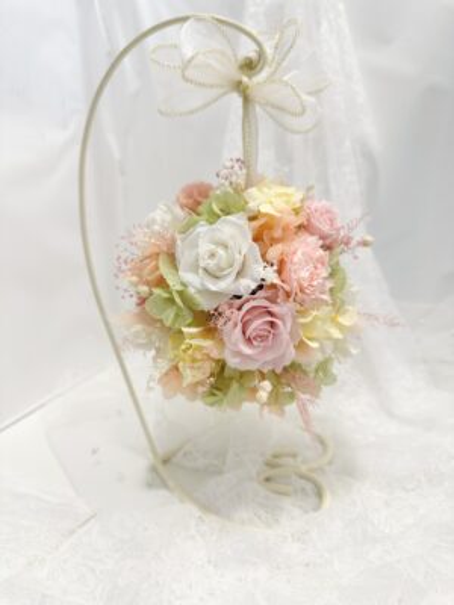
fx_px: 420
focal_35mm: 24
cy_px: 302
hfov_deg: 56.8
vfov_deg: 71.6
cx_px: 227
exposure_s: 1/60
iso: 125
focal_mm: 6.86
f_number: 1.78
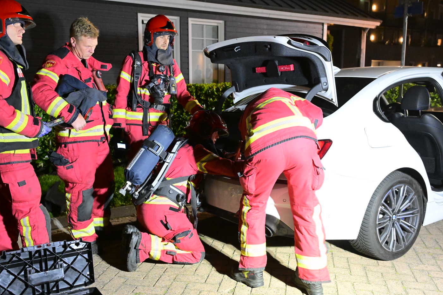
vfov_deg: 36.9
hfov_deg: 53.1
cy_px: 159
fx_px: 443
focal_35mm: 36
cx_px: 220
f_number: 4
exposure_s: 1/100
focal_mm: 31
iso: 10000
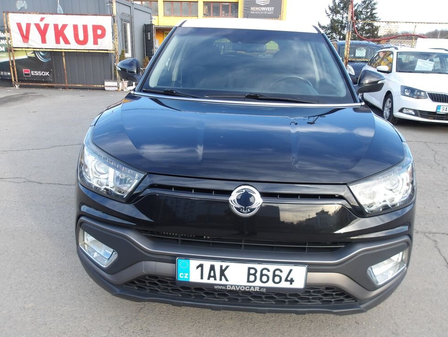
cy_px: 173
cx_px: 227
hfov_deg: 63.4
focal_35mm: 28
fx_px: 363
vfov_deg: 49.8
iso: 100
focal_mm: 4.9
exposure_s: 1/146
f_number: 3
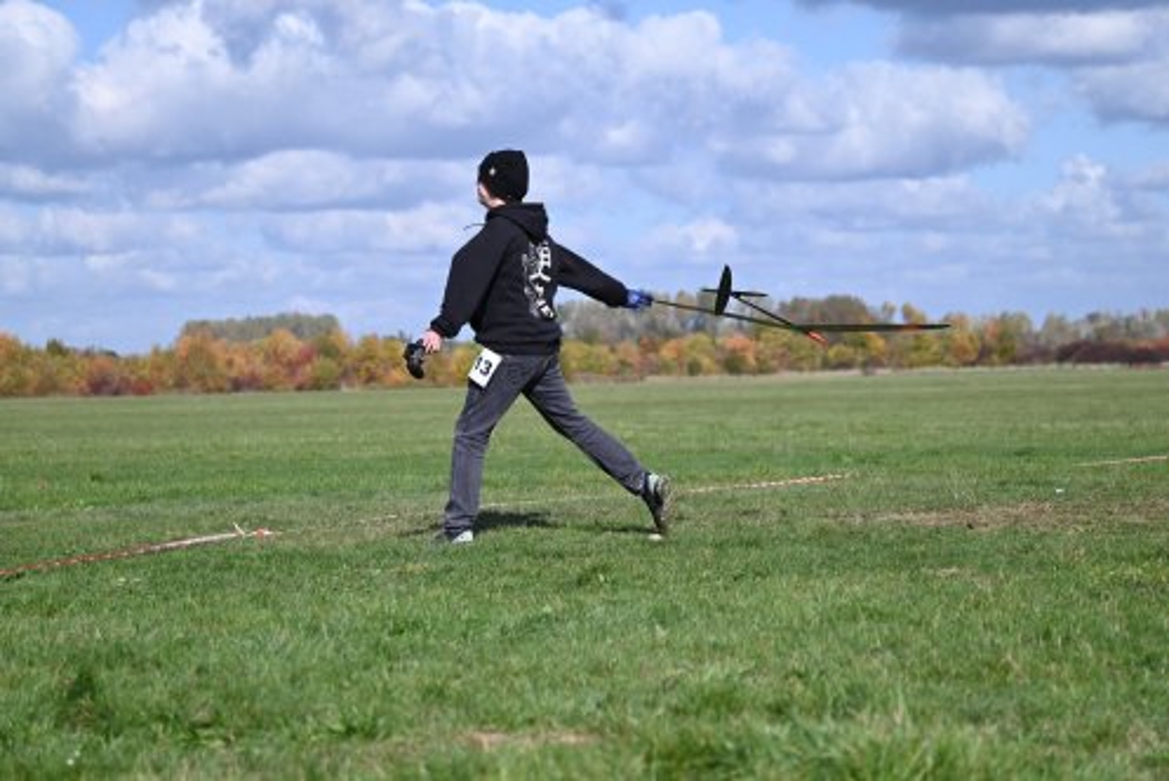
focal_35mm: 125
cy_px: 390
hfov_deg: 16.4
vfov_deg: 11.0
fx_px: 4061
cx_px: 584
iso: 640
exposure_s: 1/4000
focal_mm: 125
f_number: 6.3
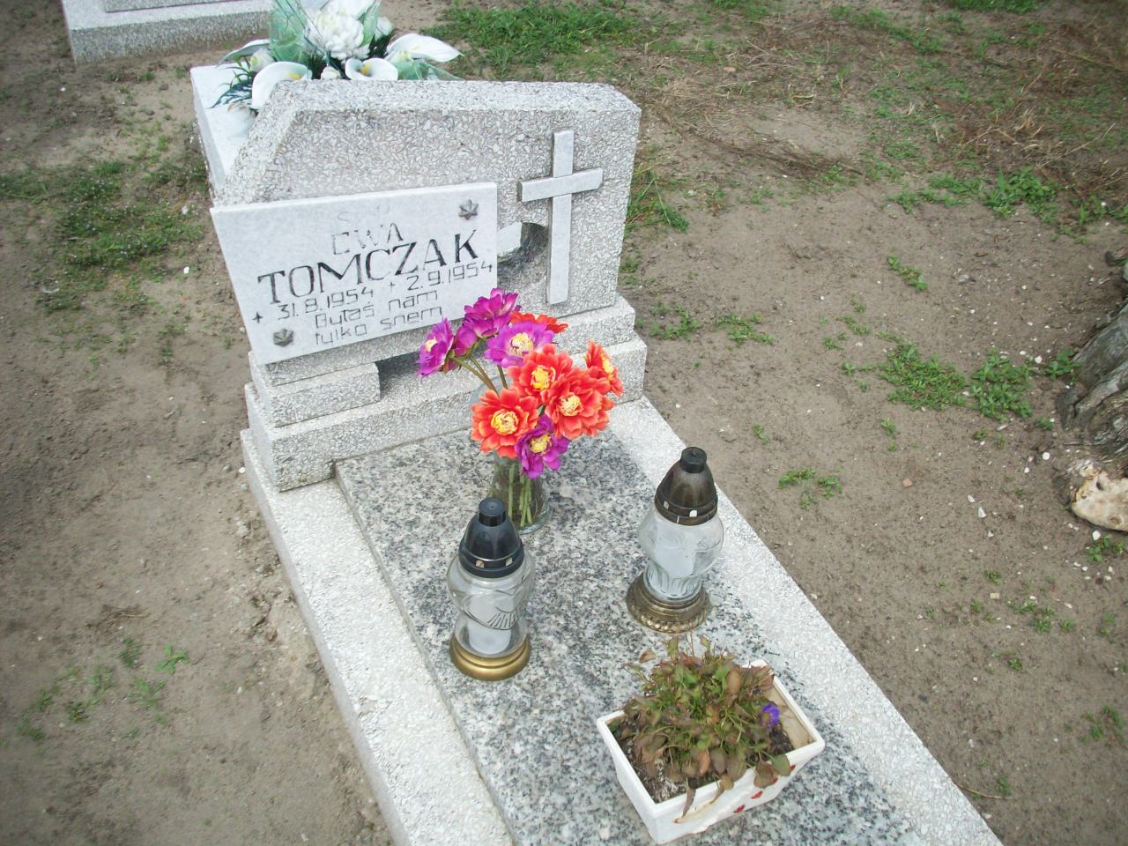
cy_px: 423
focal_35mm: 37
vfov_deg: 38.7
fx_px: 1206
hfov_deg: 50.1
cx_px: 564
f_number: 5.6
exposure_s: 1/258
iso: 80
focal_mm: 6.2
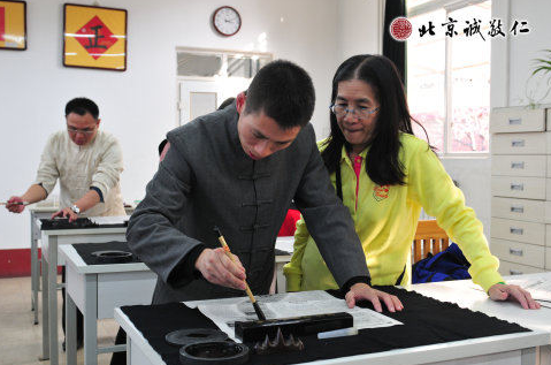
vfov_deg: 31.0
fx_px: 657
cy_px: 182
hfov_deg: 45.5
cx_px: 276
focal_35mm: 43
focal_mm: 28
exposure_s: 1/100
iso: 640
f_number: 5
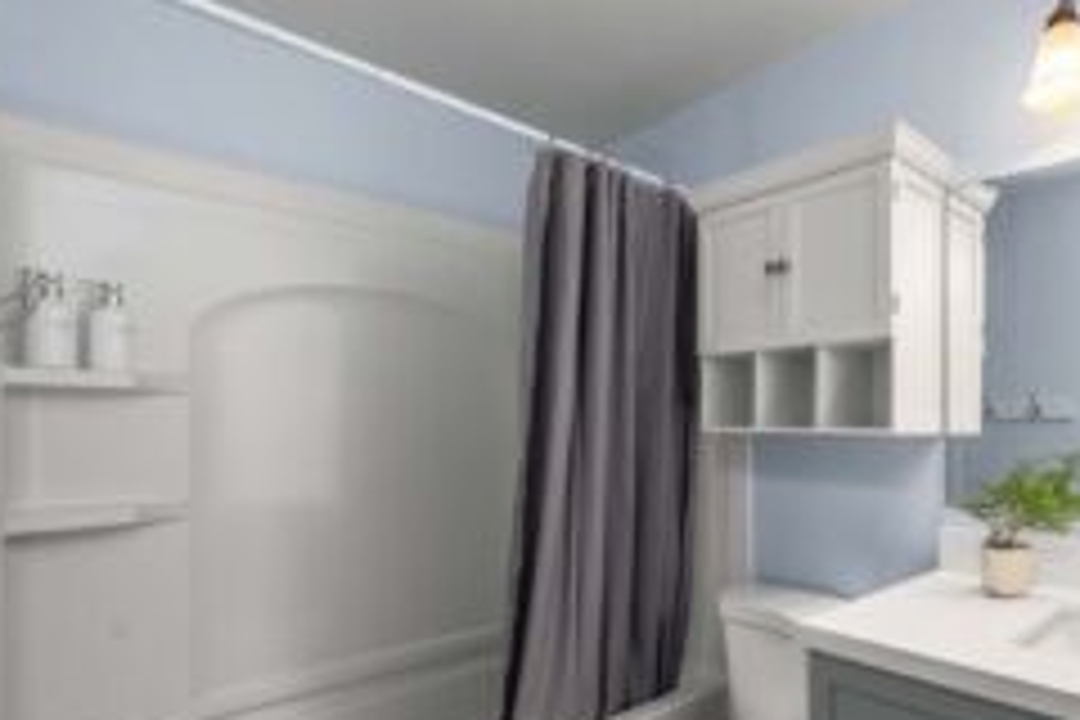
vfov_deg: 61.1
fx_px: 600
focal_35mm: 20
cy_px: 448
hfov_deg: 78.1
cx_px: 801
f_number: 7.1
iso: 1000
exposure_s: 1/8
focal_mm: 12
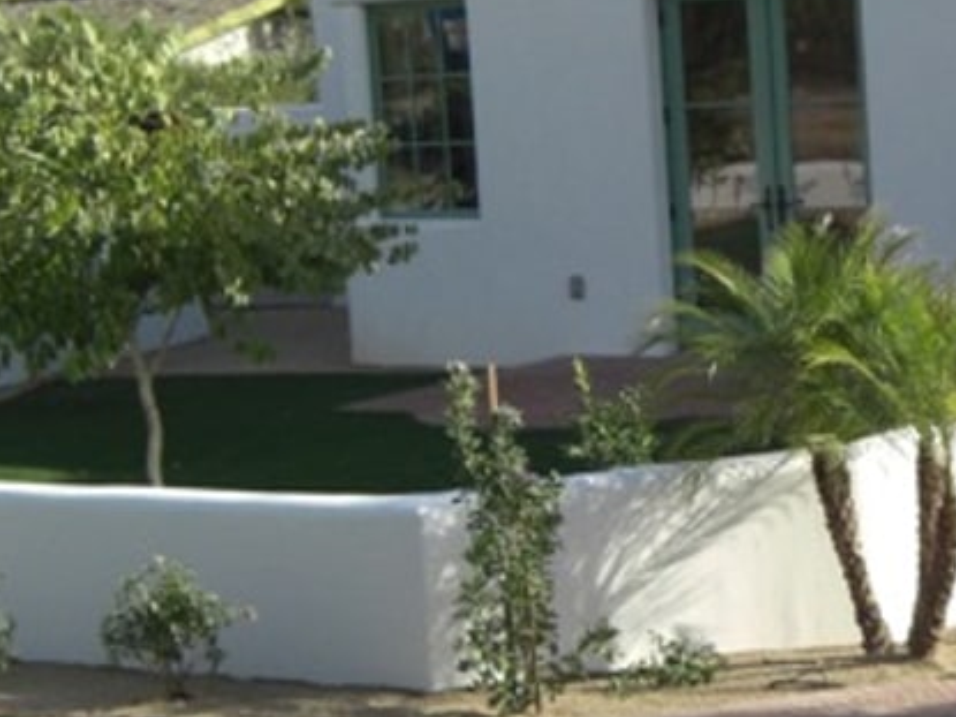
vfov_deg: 12.1
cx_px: 780
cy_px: 452
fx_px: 3368
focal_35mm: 122
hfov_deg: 16.0
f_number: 4
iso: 80
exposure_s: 1/320
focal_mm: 7.9
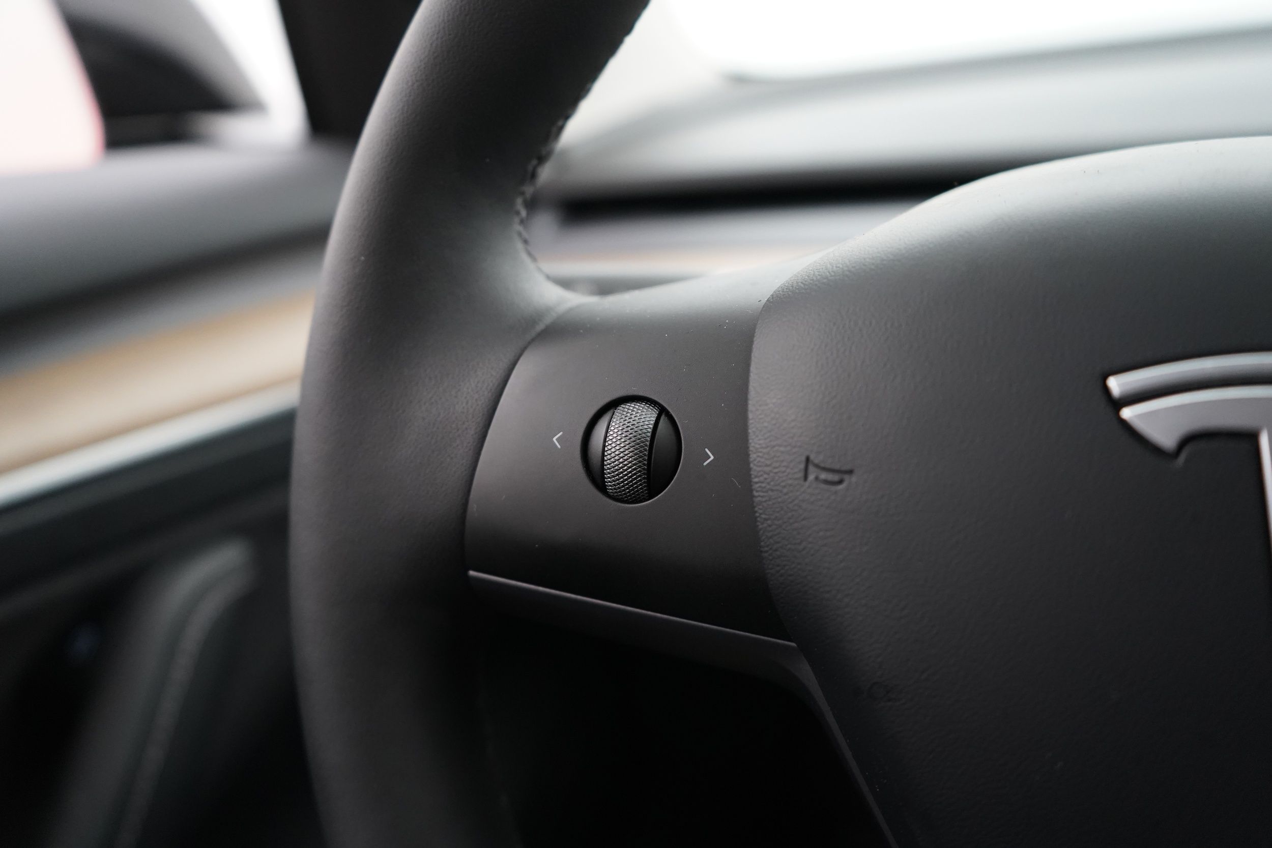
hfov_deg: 65.5
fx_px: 989
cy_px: 424
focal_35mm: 28
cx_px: 636
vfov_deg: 46.4
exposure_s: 1/60
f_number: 3.5
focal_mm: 28
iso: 4000
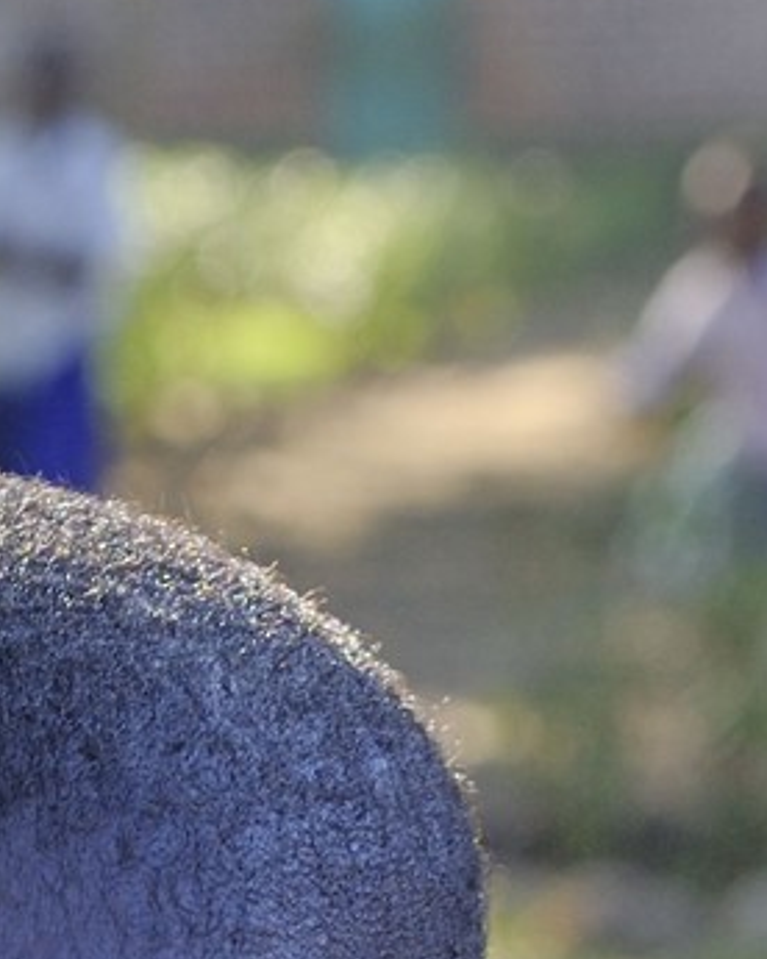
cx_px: -142
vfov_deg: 7.5
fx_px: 6924
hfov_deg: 6.3
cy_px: 2138
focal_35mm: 244
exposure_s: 1/160
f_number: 6.3
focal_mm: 56
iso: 400
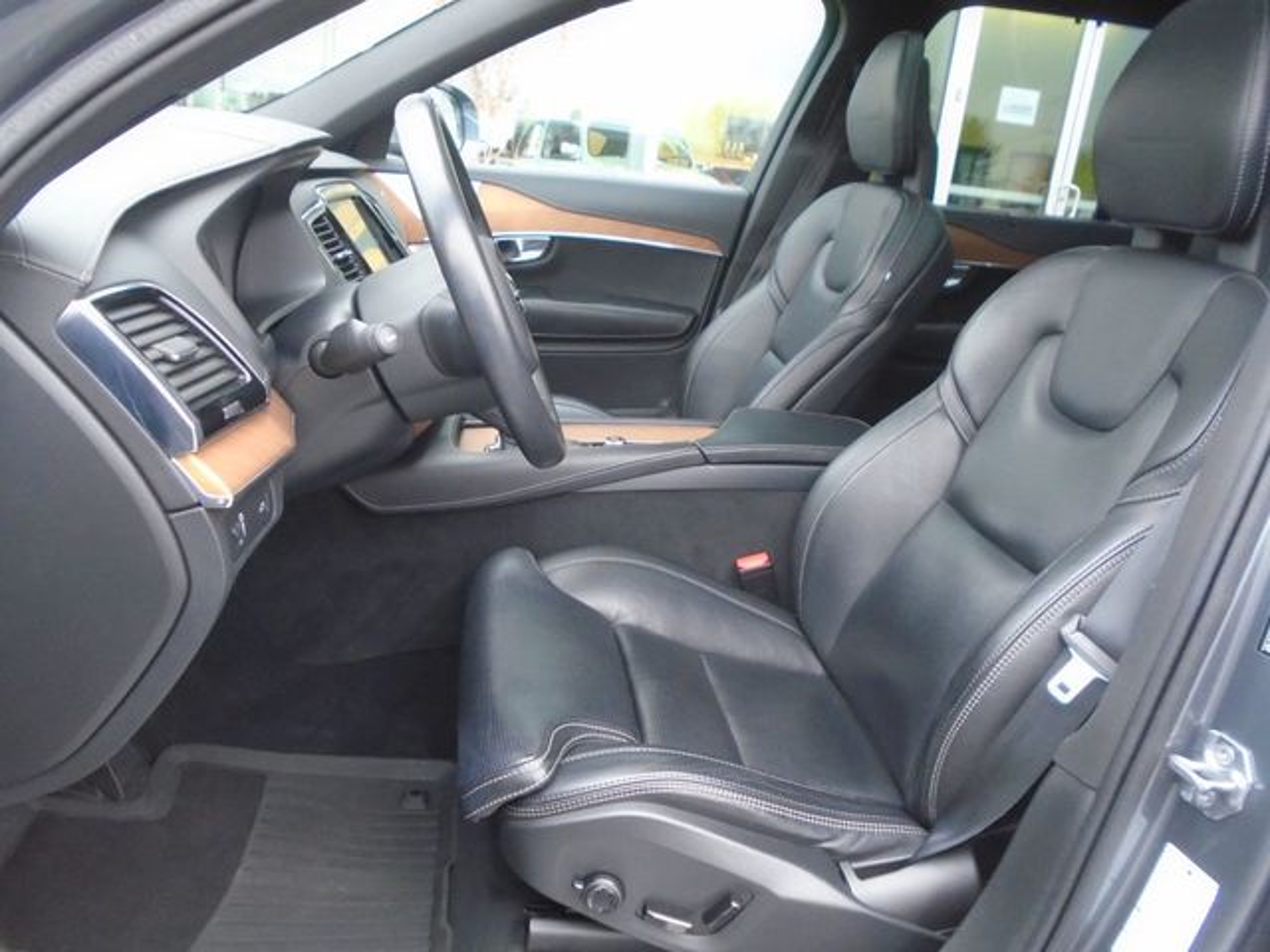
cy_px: 476
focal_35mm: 26
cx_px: 635
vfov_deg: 53.1
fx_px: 954
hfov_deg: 67.3
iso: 400
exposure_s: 1/25
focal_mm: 4.6
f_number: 3.2
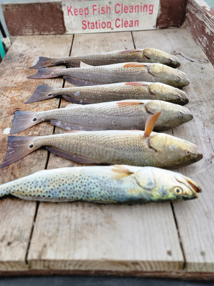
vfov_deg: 56.5
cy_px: 117
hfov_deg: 44.1
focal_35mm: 32
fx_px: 264
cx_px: 95
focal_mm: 6.7
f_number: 1.8
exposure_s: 1/372
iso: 16
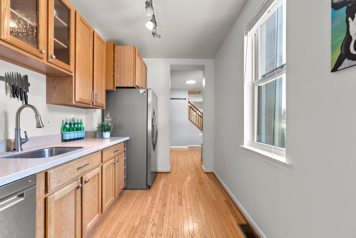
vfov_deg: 73.8
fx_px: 158
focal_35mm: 16
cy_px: 119
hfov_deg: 96.7
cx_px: 178
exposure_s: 1/1.43
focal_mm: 16
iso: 100
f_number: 8
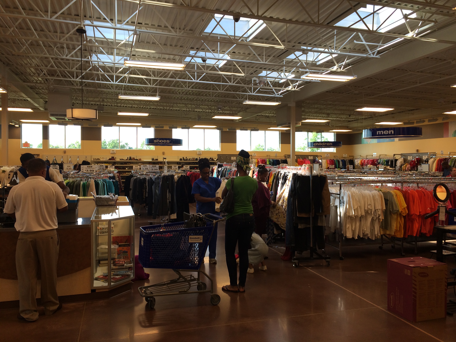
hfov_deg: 61.7
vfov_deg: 48.2
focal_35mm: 29
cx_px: 228
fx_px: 382
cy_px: 171
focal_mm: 4.15
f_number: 2.2
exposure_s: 1/120
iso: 32
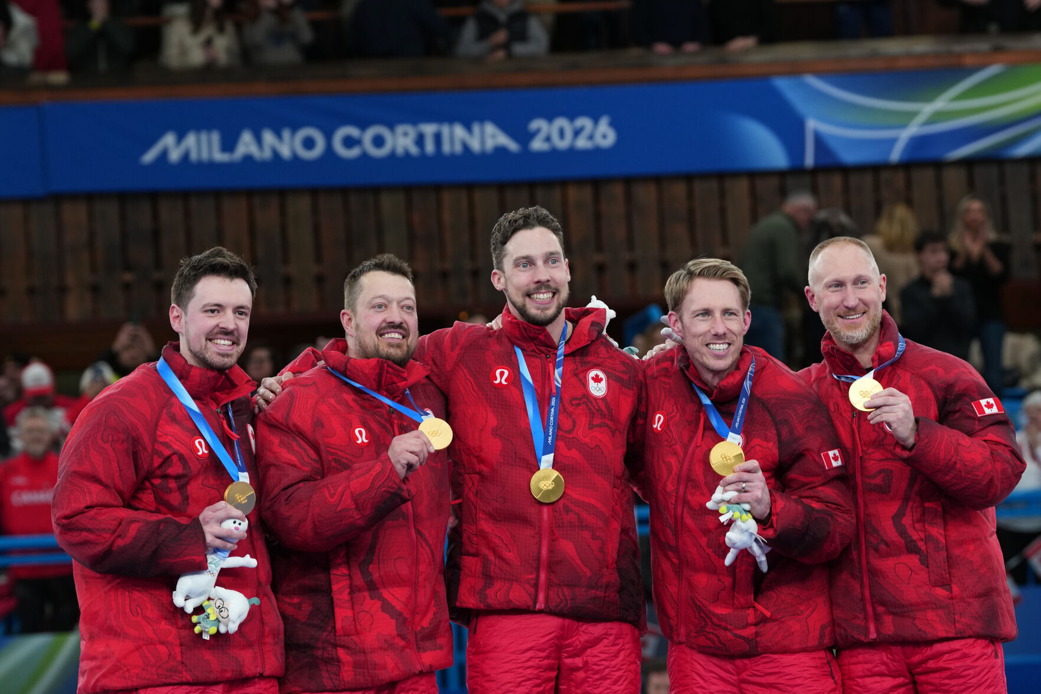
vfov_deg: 7.3
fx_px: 5407
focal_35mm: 187
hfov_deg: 11.0
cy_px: 347
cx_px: 520
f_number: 3.5
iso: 640
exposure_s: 1/640
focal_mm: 125
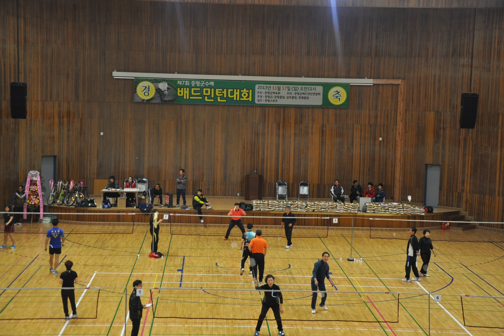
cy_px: 167
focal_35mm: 79
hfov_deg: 25.7
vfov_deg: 17.3
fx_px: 1106
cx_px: 252
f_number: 5
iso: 800
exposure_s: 1/60
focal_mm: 52
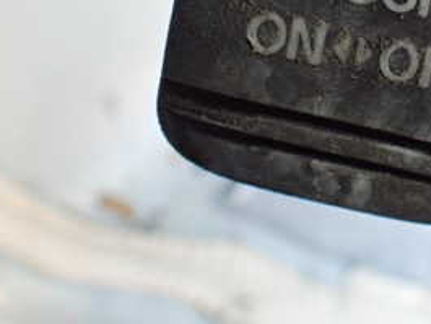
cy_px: -13
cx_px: 397
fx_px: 847
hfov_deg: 27.4
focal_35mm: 68
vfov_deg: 20.8
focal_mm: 5.4
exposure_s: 1/125
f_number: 2.3
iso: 640
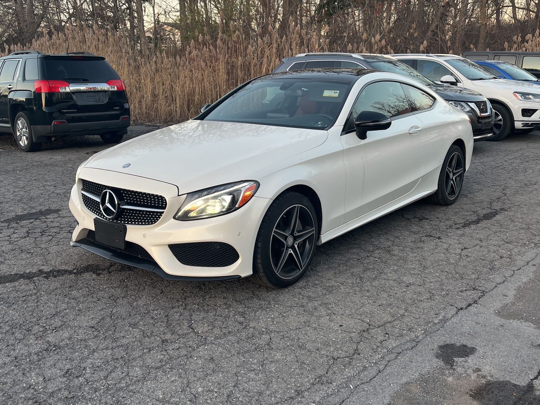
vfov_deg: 53.1
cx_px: 270
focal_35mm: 26
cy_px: 202
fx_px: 406
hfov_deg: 67.3
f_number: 1.6
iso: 50
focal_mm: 5.1
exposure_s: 1/121
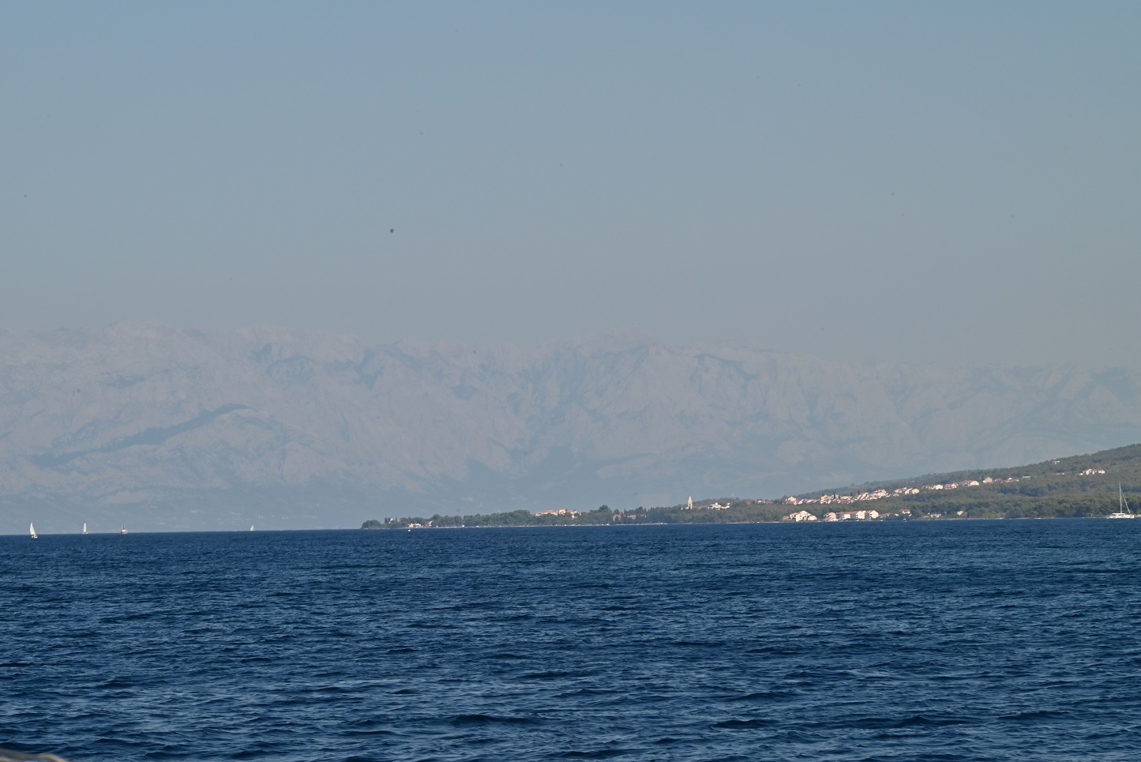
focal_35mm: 192
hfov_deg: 10.7
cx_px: 570
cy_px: 390
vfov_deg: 7.2
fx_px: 6088
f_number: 29
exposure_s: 1/200
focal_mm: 185
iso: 360
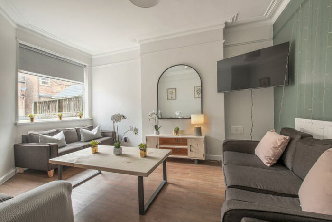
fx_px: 148
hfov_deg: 96.7
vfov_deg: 73.8
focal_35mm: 16
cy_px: 111
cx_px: 166
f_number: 11
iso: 200
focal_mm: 16
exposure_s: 2
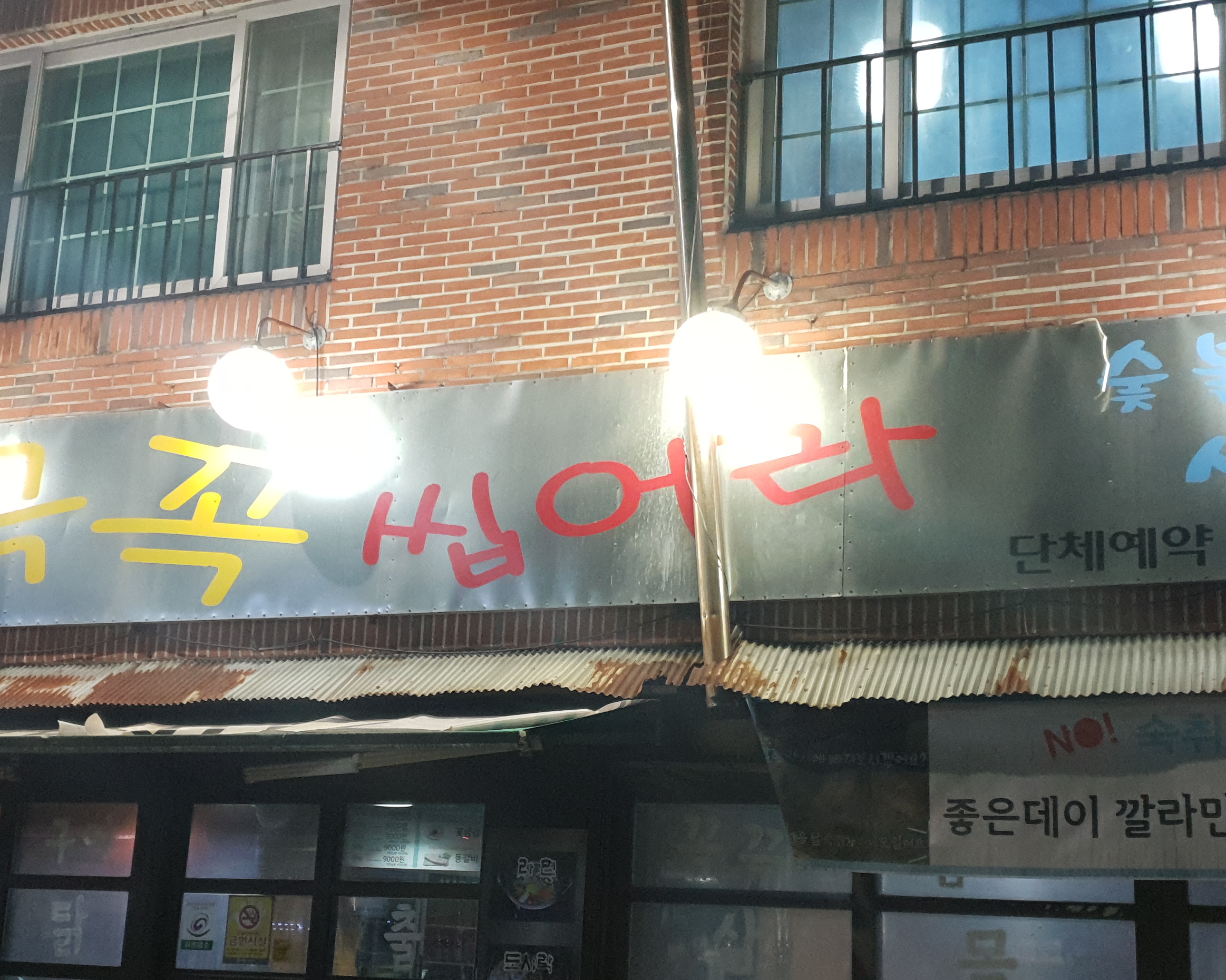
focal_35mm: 44
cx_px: 565
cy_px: 641
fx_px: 1596
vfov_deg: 33.9
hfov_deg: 42.0
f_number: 1.5
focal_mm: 4.3
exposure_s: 1/40
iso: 320
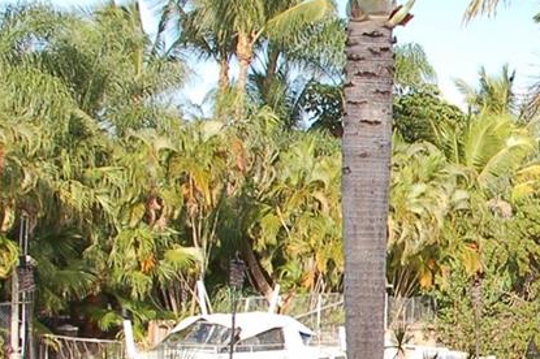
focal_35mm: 104
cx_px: 622
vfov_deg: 13.1
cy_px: 286
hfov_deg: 18.7
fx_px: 1559
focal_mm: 18
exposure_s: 1/200
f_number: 7.1
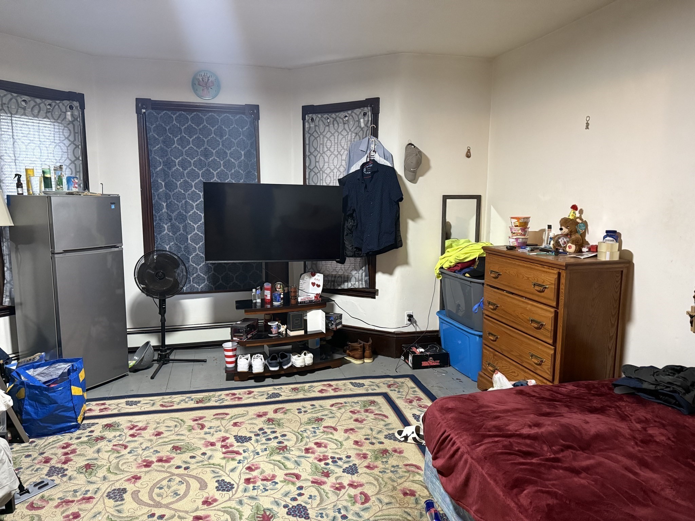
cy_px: 260
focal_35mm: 24
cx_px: 348
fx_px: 482
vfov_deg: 56.8
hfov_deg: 71.6
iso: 800
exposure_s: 1/60
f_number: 1.78
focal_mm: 6.76
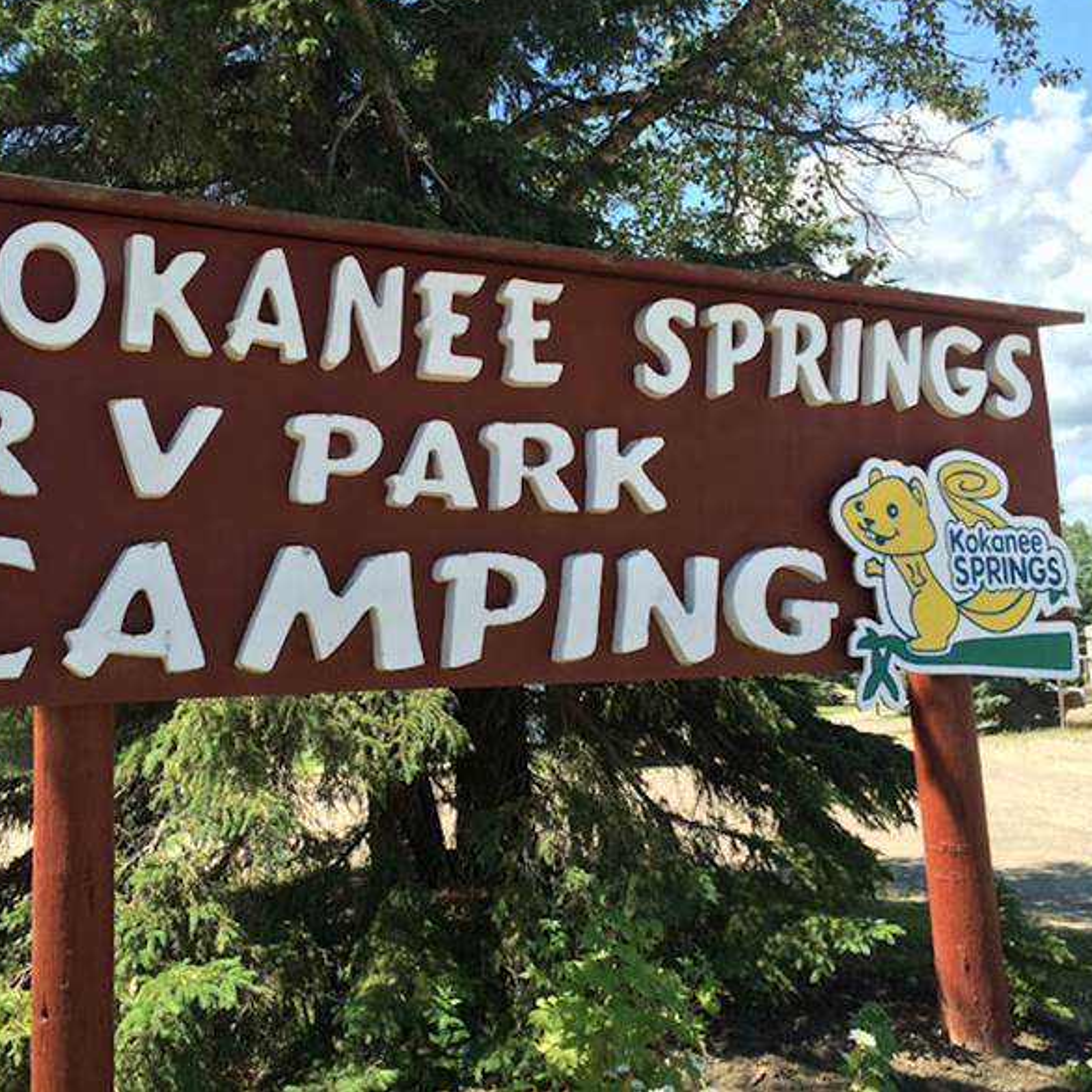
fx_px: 1249
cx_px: 457
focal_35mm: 35
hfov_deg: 47.0
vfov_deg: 47.2
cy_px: 537
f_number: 2.2
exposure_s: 1/855
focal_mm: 4.15
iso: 32
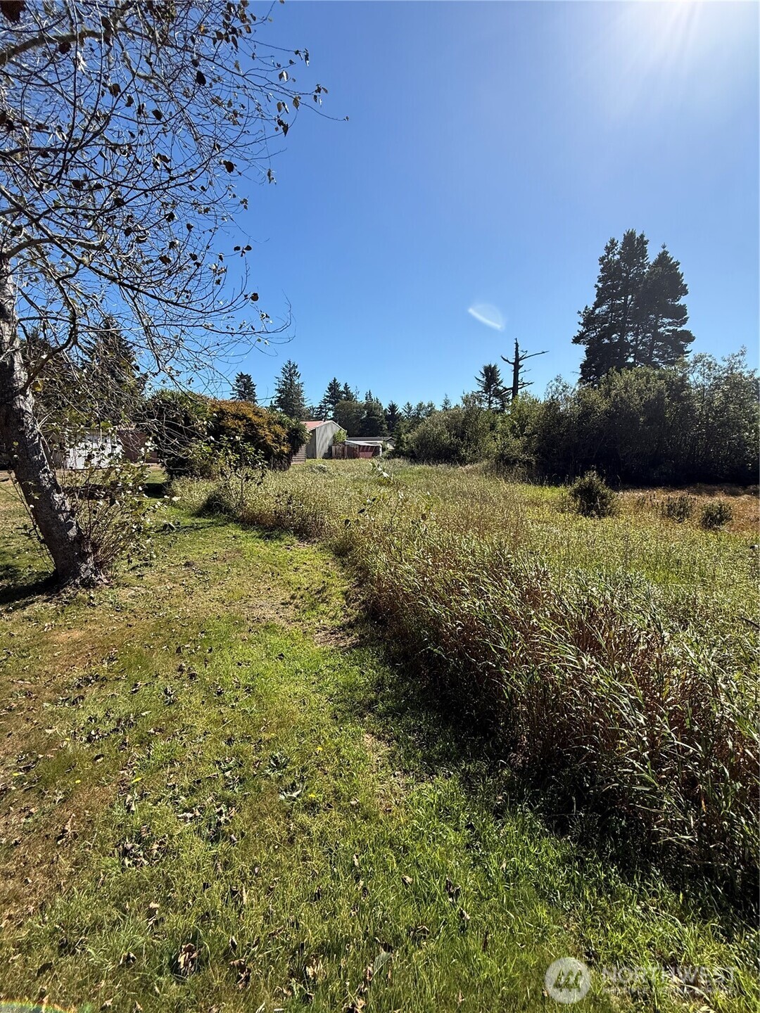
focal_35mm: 14
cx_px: 380
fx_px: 410
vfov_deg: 102.1
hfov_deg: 85.7
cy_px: 506
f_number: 2.2
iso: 50
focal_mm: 2.22
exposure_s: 1/1613
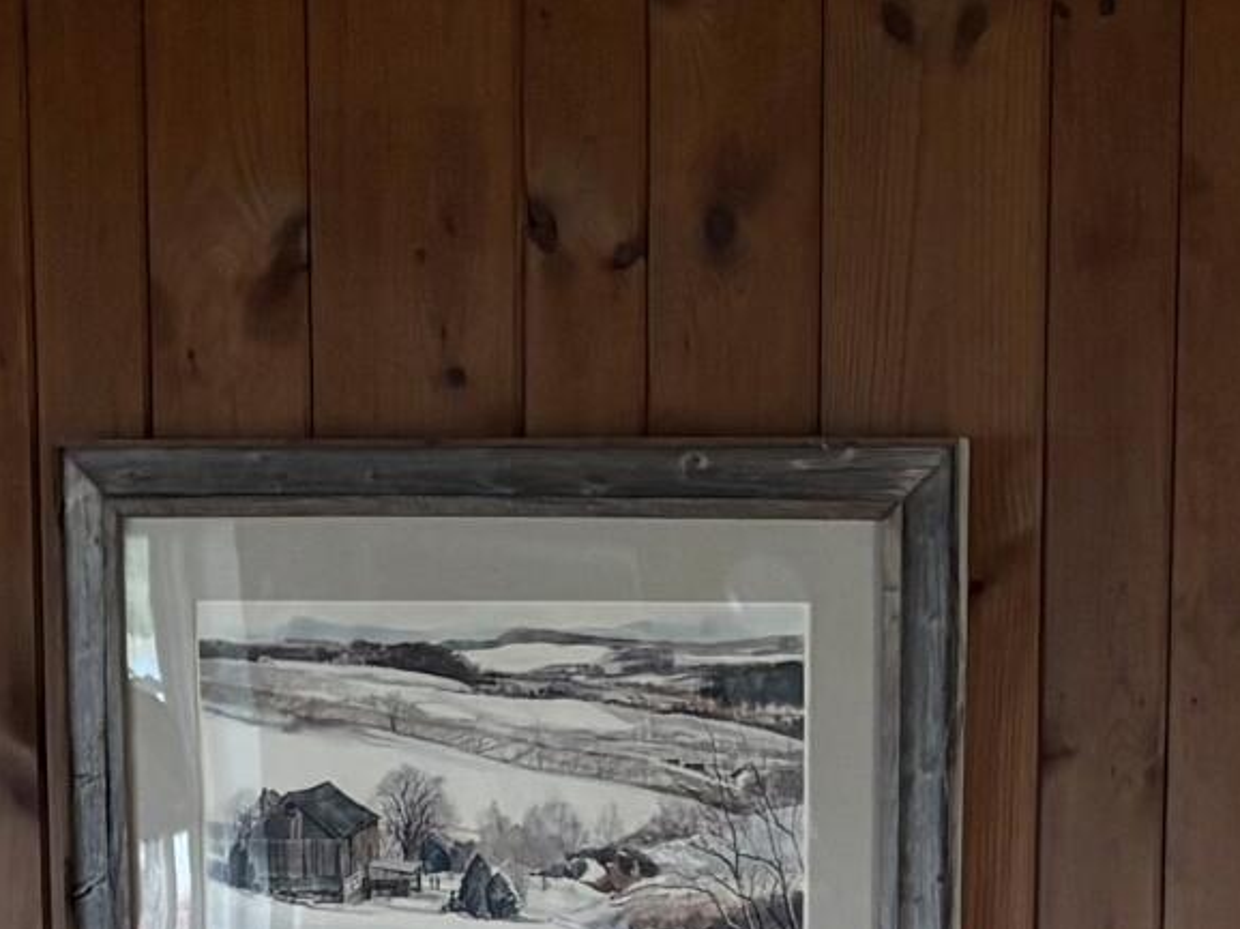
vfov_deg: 9.8
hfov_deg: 14.5
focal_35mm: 135
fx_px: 4834
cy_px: 2171
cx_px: 983
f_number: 1.6
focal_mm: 5.96
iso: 100
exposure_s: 1/148
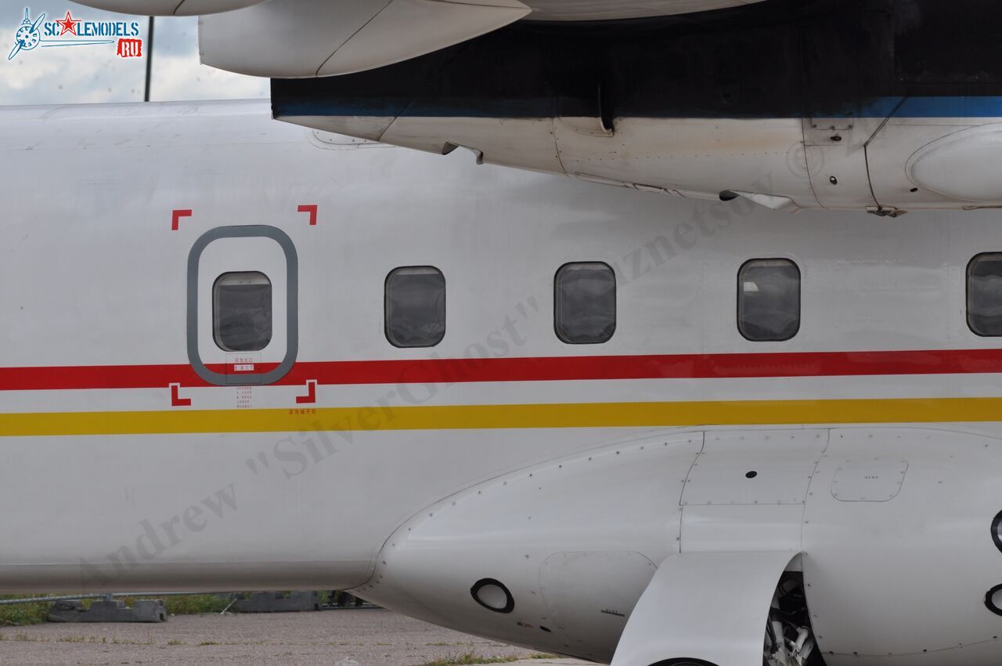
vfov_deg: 5.4
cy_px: 333
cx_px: 501
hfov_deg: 8.1
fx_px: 7088
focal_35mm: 255
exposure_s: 1/320
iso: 200
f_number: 8
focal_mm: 170
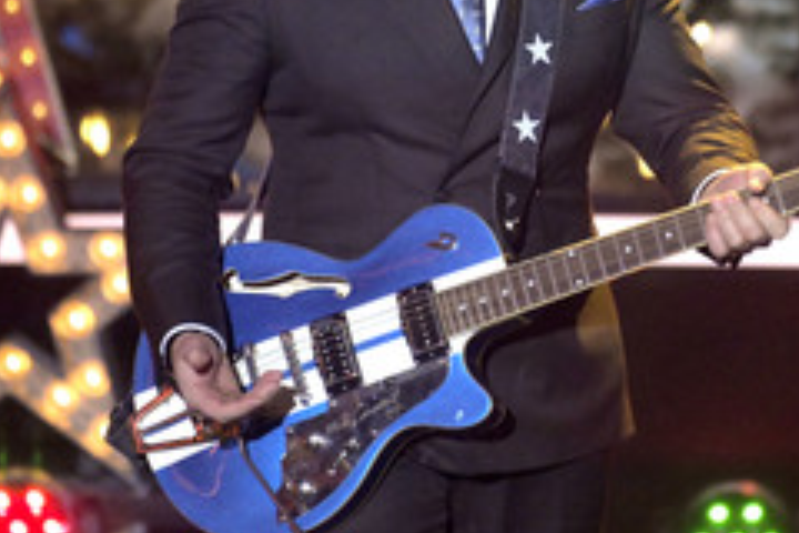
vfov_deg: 1.5
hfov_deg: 2.2
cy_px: 73
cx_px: 576
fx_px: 20772
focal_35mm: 936
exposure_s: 1/400
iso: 10000
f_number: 5.6
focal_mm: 500
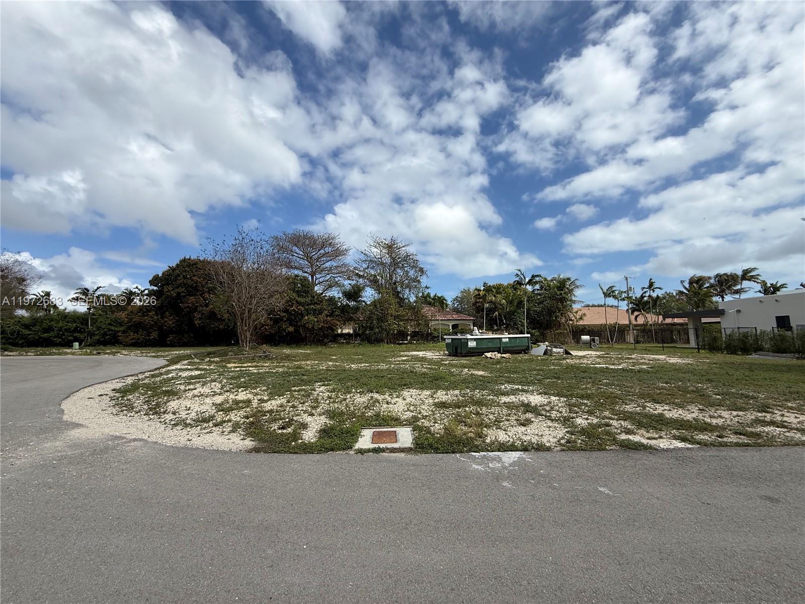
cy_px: 302
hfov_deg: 102.1
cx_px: 402
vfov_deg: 85.7
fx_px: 326
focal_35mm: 14
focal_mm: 2.22
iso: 50
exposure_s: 1/2717
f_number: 2.2
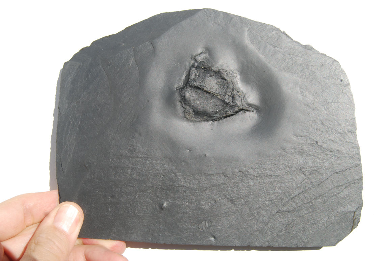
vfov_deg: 33.1
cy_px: 130
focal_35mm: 40
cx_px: 196
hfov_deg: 47.9
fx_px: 440
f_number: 7.1
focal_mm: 27
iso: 100
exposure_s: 1/200
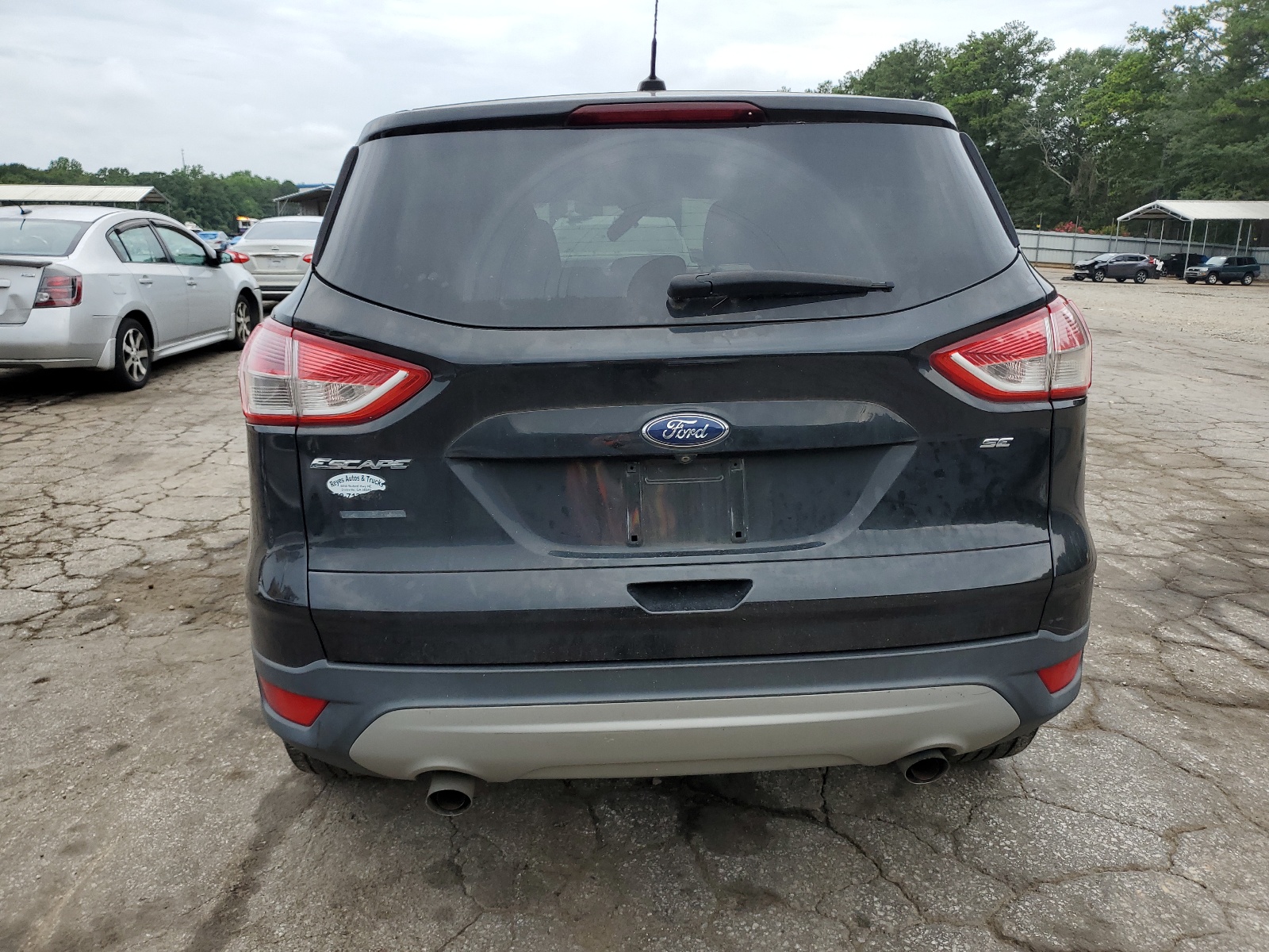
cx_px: 634
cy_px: 476
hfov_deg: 67.3
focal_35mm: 26
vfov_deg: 53.1
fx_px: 953
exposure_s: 1/1111
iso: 50
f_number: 1.5
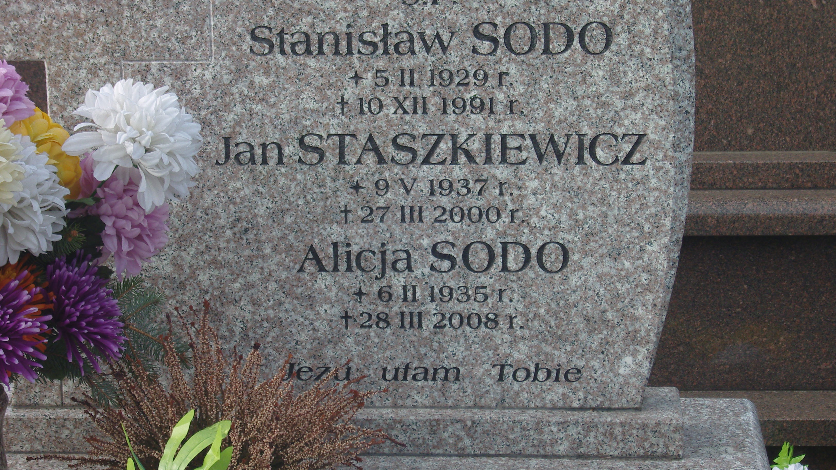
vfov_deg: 10.8
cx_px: 417
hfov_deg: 19.1
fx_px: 2483
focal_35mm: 112
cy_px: 228
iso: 100
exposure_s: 1/200
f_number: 5.2
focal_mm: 21.9
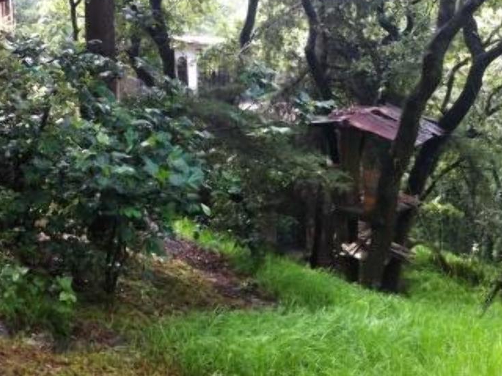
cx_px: 240
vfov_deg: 29.4
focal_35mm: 49
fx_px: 710
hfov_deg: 38.9
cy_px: 114
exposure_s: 1/100
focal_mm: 3.85
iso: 125
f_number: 2.8
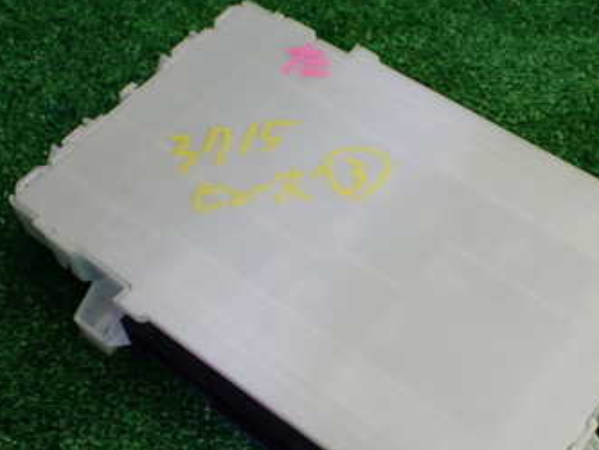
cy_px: 254
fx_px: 935
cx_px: 354
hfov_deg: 35.4
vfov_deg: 27.0
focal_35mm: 54
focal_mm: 5.4
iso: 200
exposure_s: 1/125
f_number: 2.3
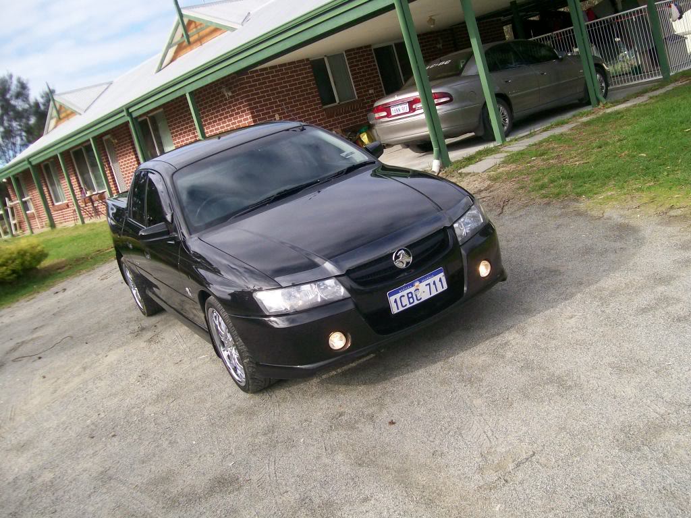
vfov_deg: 39.7
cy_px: 259
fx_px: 719
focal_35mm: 36
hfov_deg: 51.4
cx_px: 346
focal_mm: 6
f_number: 2.7
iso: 80
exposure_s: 1/821
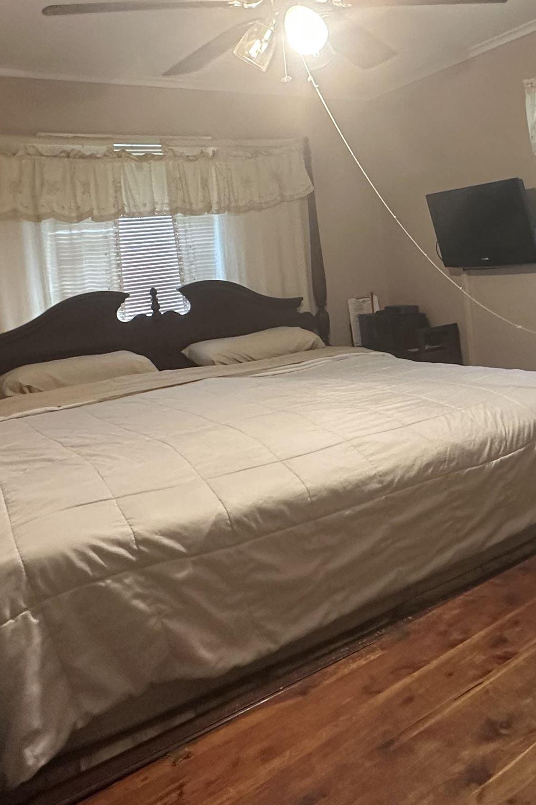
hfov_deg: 44.1
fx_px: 648
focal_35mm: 29
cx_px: 369
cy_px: 261
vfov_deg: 61.9
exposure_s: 1/120
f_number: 2.2
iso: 320
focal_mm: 2.22
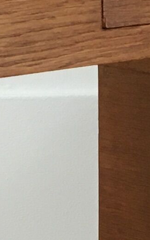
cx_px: 155
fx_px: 1550
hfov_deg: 5.5
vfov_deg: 8.7
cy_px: 300
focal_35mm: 237
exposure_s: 1/33
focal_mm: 4.15
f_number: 2.2
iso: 50
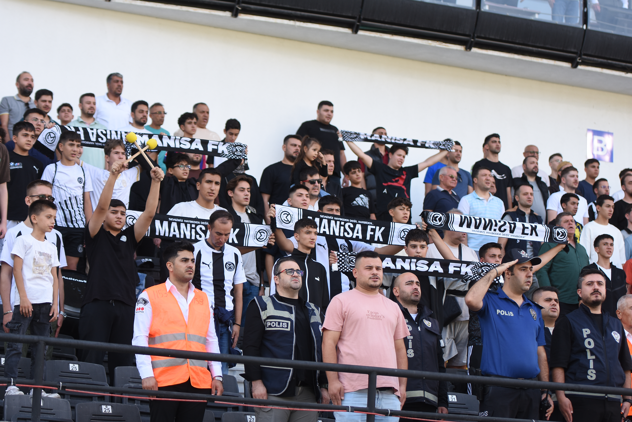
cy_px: 211
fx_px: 2687
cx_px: 316
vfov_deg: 9.0
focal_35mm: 153
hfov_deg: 13.4
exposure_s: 1/800
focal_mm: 102
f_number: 2.8
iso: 250
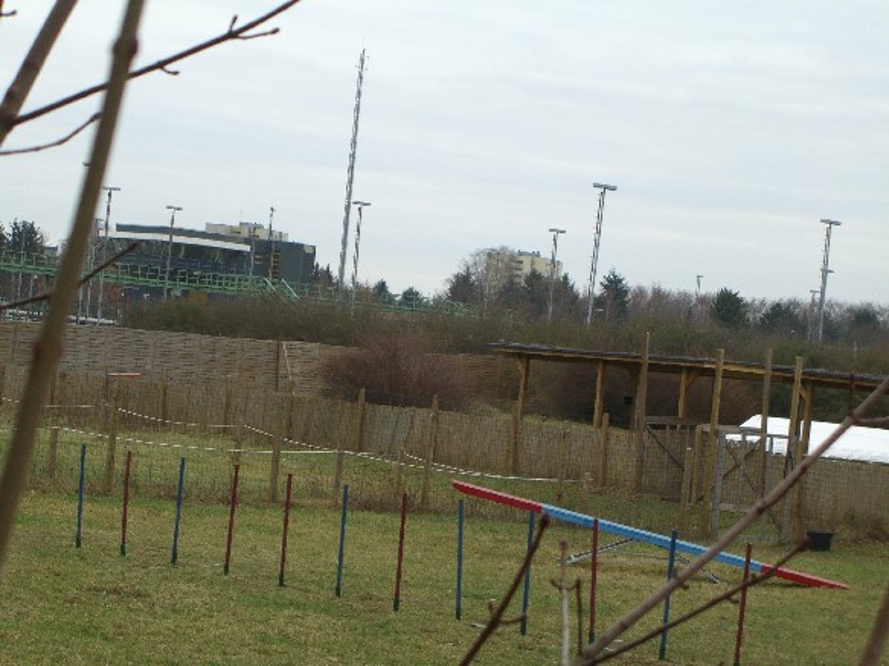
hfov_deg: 17.3
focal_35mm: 114
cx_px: 444
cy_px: 333
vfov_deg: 13.0
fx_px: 2927
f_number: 5.1
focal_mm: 23.7
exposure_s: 1/80
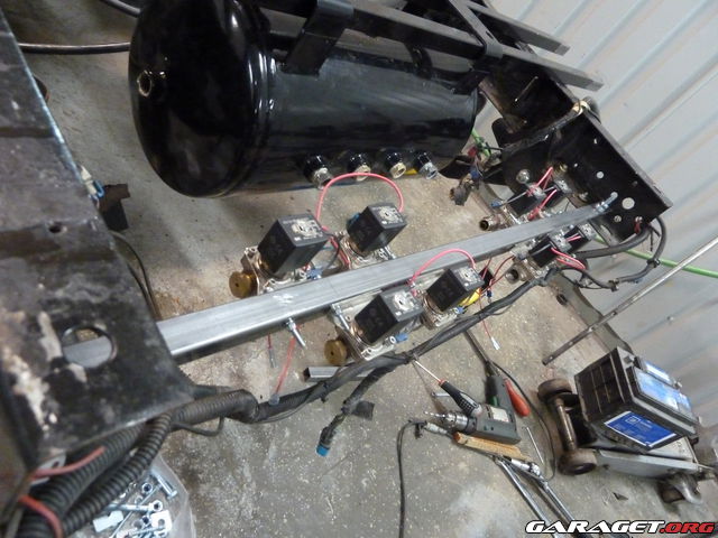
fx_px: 519
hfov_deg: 69.4
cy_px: 269
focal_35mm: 25
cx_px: 359
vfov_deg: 54.9
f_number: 3.3
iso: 800
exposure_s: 1/13
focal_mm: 4.1
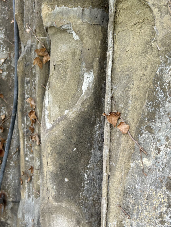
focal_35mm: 39
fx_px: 257
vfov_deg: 47.5
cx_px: 100
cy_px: 138
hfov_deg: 36.7
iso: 50
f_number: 1.5
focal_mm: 5.7
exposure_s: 1/555
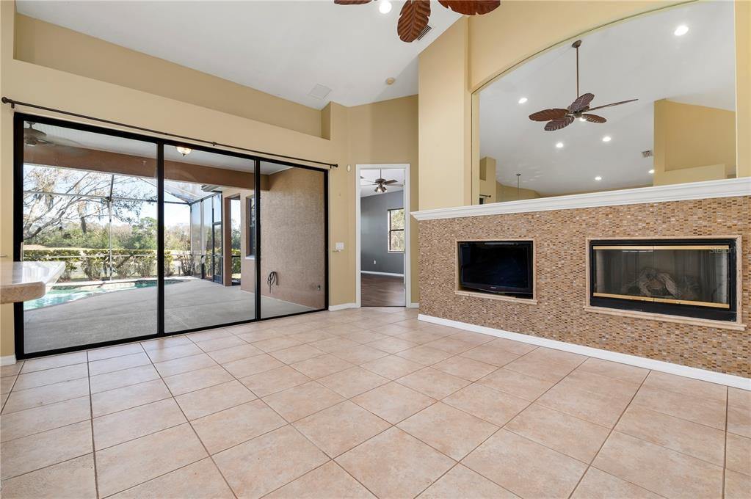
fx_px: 313
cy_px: 250
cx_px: 376
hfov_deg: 100.4
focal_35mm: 15
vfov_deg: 77.2
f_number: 8
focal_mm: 15
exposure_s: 1/15
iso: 400
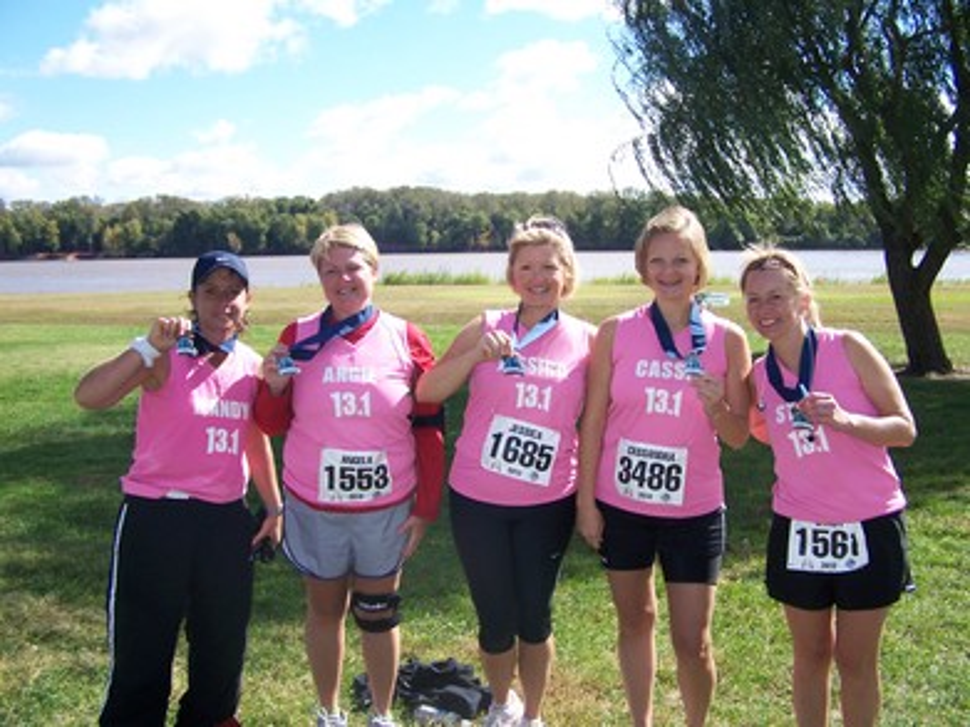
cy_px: 364
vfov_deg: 37.7
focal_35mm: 38
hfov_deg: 49.0
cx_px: 485
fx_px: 1064
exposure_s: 1/640
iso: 80
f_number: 2.8
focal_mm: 6.3
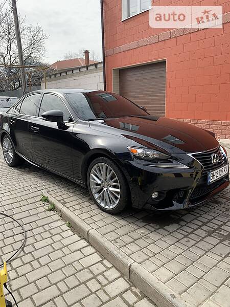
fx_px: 230
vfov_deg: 67.3
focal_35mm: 26
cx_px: 115
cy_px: 154
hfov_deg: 53.1
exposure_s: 1/1220
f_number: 1.8
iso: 25
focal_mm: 4.2
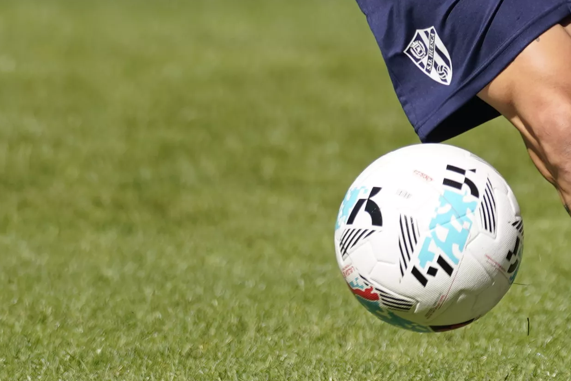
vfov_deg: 1.1
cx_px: 974
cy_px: -266
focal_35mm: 1284
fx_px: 20364
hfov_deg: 1.6
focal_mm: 200
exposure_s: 1/1250
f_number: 3.5
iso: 100
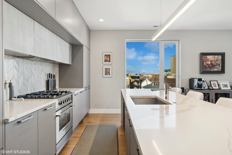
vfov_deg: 57.2
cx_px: 116
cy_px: 78
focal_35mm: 22
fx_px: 142
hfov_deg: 78.6
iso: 200
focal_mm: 22
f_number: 8
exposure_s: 1/40
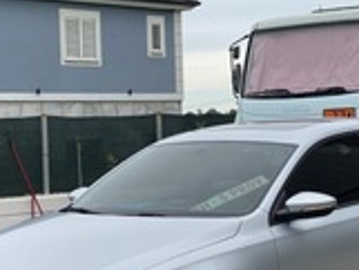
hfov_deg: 16.9
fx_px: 1204
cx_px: 227
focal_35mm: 116
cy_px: 176
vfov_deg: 12.8
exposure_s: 1/940
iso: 20
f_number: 2
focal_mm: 6
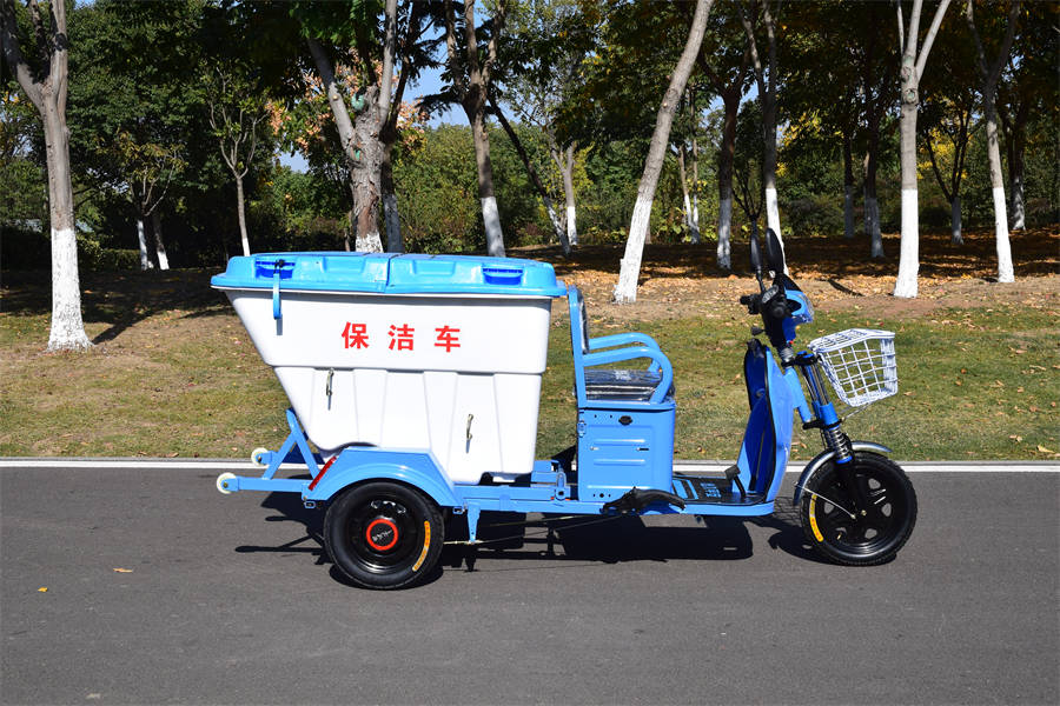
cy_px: 353
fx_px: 1369
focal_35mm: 46
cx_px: 530
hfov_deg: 42.3
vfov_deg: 28.9
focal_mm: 31
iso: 280
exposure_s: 1/500
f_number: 11
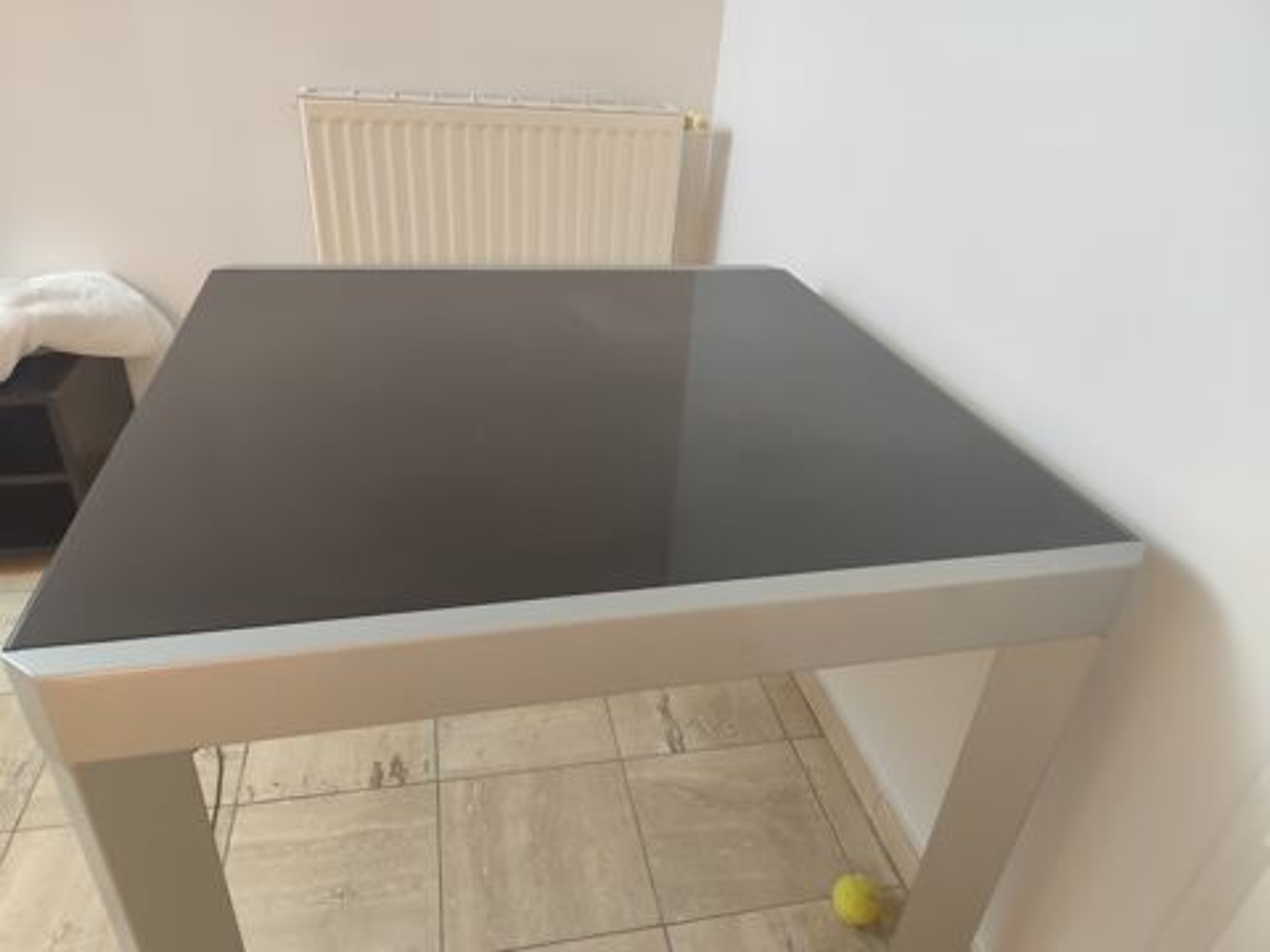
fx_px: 844
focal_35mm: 23
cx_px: 635
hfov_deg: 73.9
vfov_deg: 58.9
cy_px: 476
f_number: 1.65
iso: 1250
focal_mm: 6.19
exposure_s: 1/25
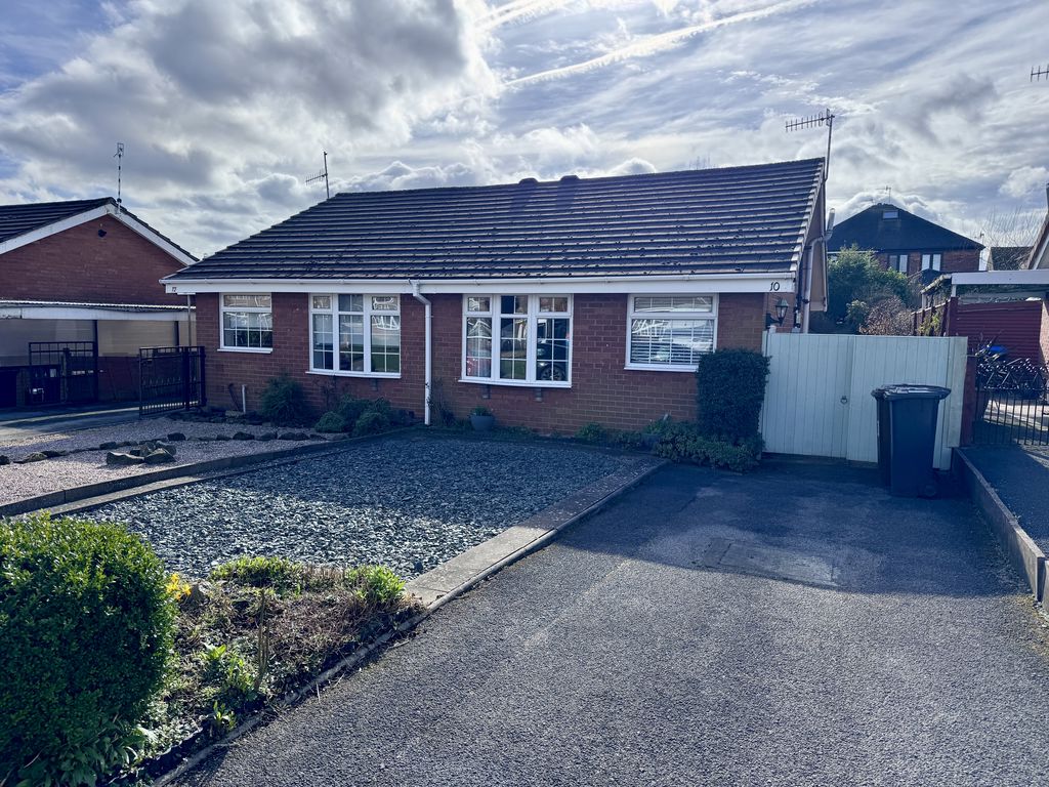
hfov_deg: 71.6
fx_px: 727
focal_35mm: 24
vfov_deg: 56.8
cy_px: 394
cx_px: 524
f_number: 1.78
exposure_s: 1/5348
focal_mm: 6.76
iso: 80
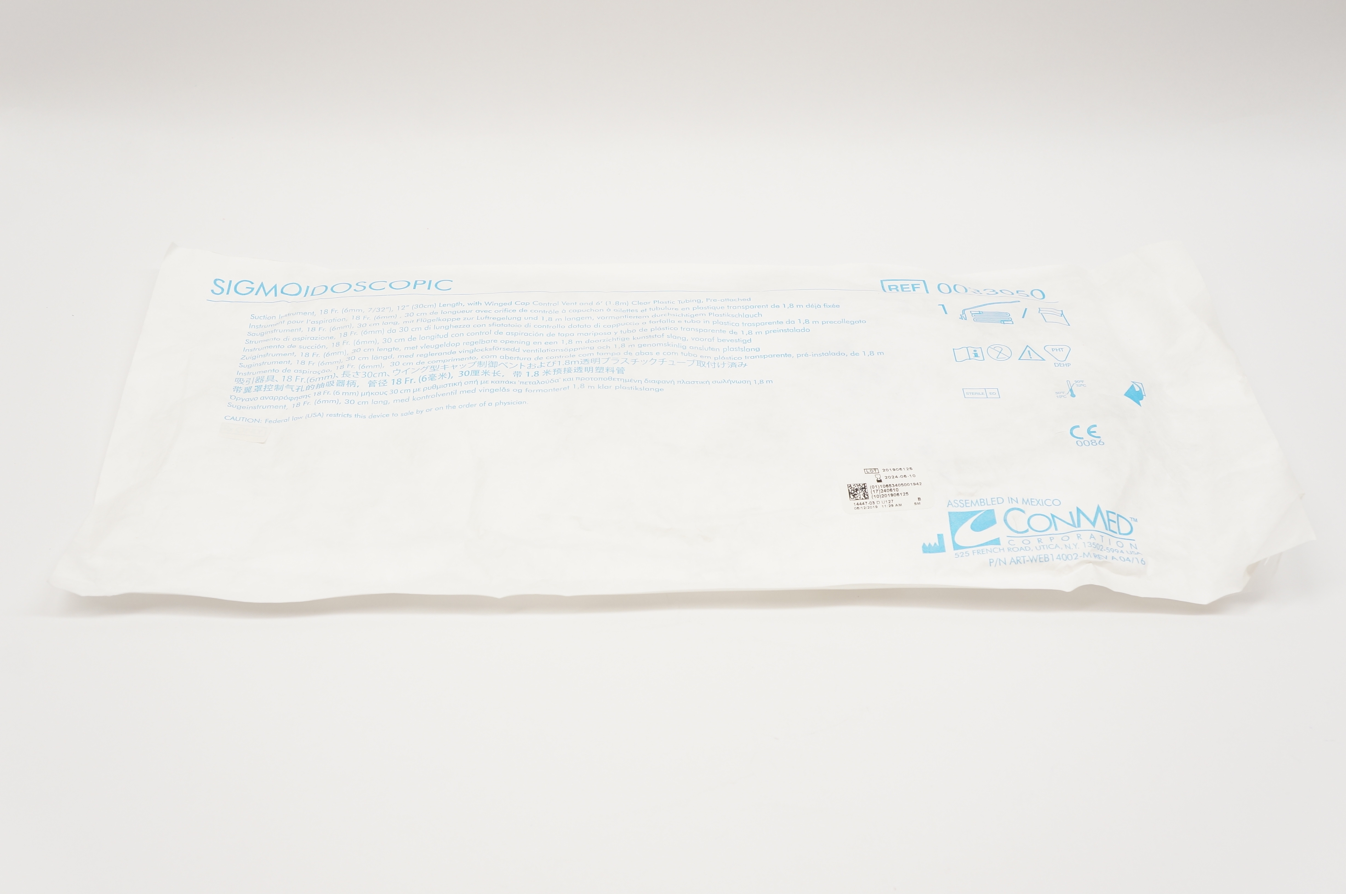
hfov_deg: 53.2
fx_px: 1345
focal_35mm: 36
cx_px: 673
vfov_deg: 36.8
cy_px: 447
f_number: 6.3
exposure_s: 1/60
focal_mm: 24
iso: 400
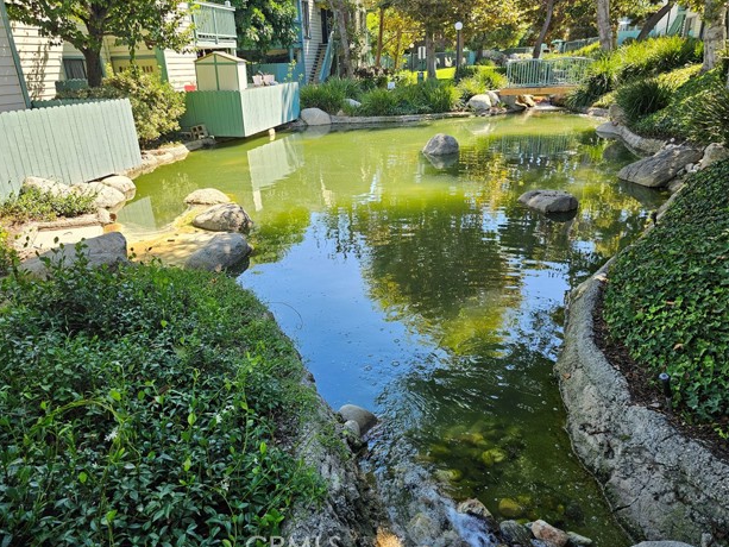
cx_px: 369
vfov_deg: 56.8
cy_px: 278
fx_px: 506
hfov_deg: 71.6
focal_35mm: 24
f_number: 1.7
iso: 20
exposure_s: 1/180
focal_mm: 6.3
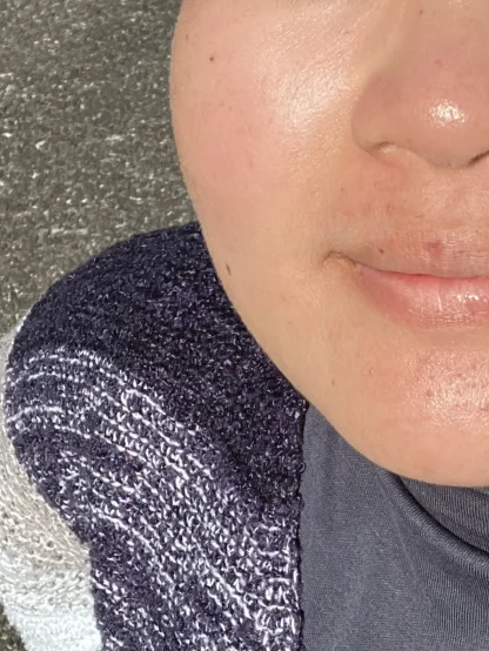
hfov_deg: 17.4
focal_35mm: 83
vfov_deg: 23.5
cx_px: 476
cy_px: 343
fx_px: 1562
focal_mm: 2.87
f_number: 2.2
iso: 20
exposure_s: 1/1353
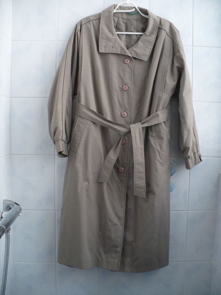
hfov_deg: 38.7
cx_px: 110
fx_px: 315
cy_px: 148
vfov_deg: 50.1
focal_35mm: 37
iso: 100
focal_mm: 6.1
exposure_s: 1/50
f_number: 2.8
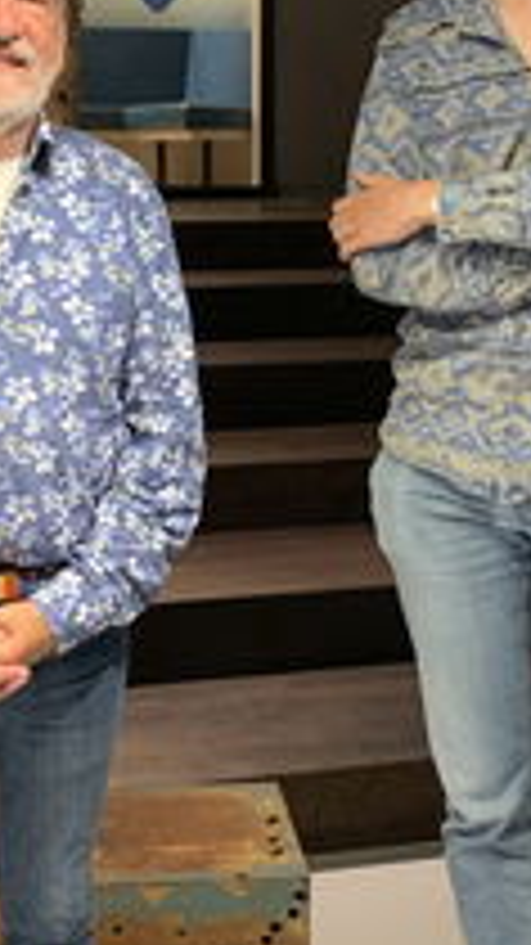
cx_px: 225
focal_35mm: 76
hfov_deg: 15.9
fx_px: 1904
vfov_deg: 27.9
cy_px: 450
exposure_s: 1/50
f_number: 1.8
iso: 250
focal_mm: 4.25
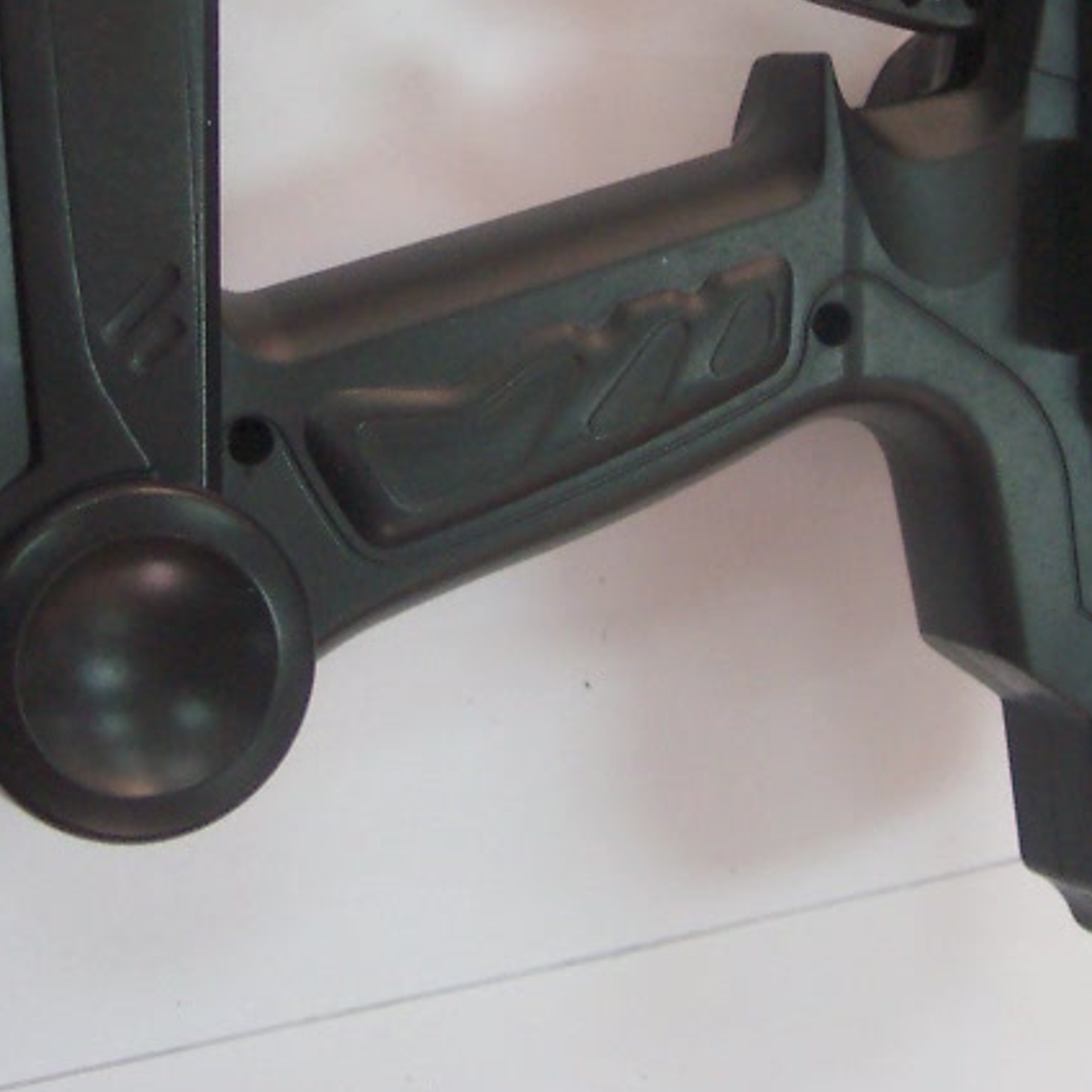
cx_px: 781
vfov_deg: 20.9
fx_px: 2927
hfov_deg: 21.0
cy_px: 195
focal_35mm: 82
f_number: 2.8
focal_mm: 8
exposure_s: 1/20
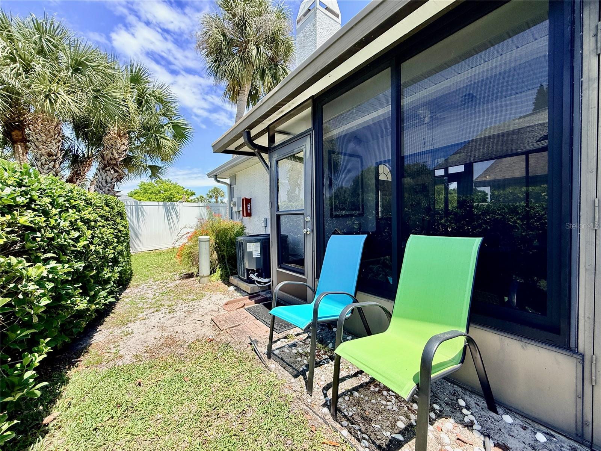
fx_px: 243
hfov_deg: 102.1
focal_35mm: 14
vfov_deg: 85.7
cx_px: 300
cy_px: 226
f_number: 2.2
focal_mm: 2.22
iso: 64
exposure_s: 1/928
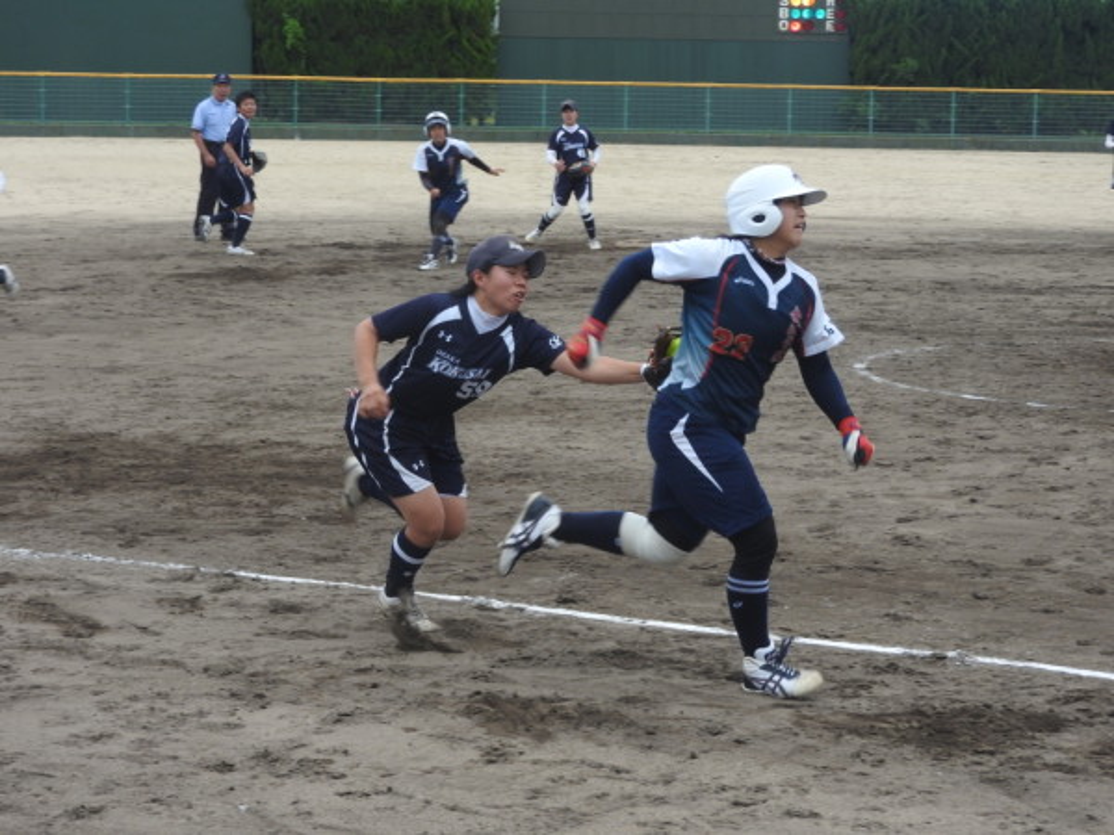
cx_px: 557
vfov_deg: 15.6
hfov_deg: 20.7
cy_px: 418
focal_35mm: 95
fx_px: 3057
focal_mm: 17
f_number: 4.8
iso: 100
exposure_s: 1/320
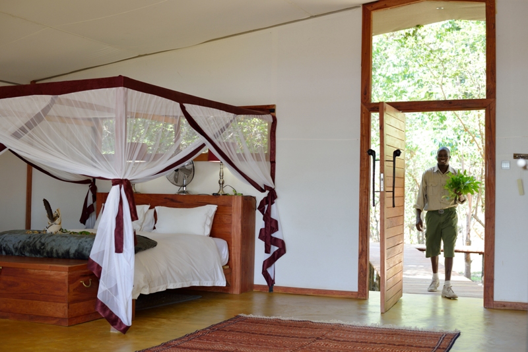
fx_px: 734
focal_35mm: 50
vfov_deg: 27.0
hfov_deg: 39.6
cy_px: 176
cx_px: 264
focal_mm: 50
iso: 400
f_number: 3.5
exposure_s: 1/100
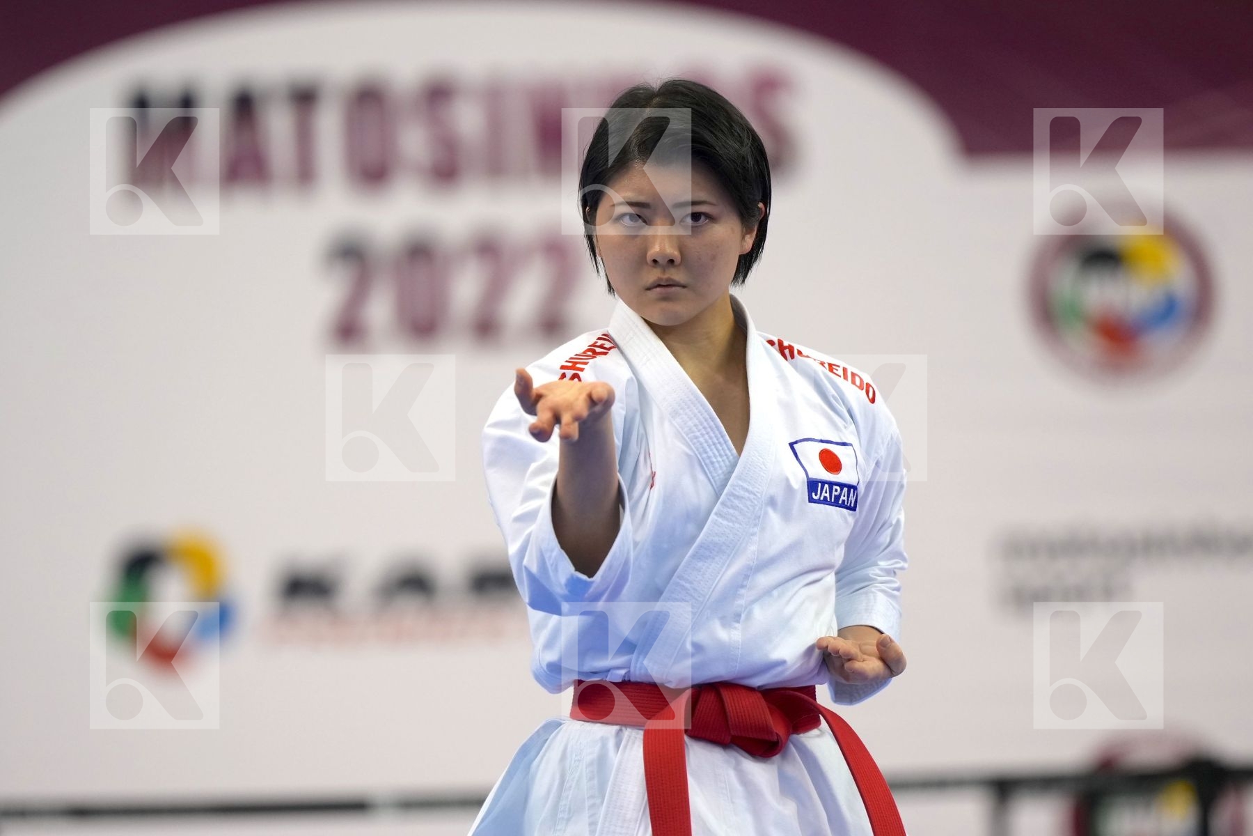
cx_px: 626
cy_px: 418
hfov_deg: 6.9
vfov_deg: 4.6
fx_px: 10441
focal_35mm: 300
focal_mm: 200
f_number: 2.8
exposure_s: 1/500
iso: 800
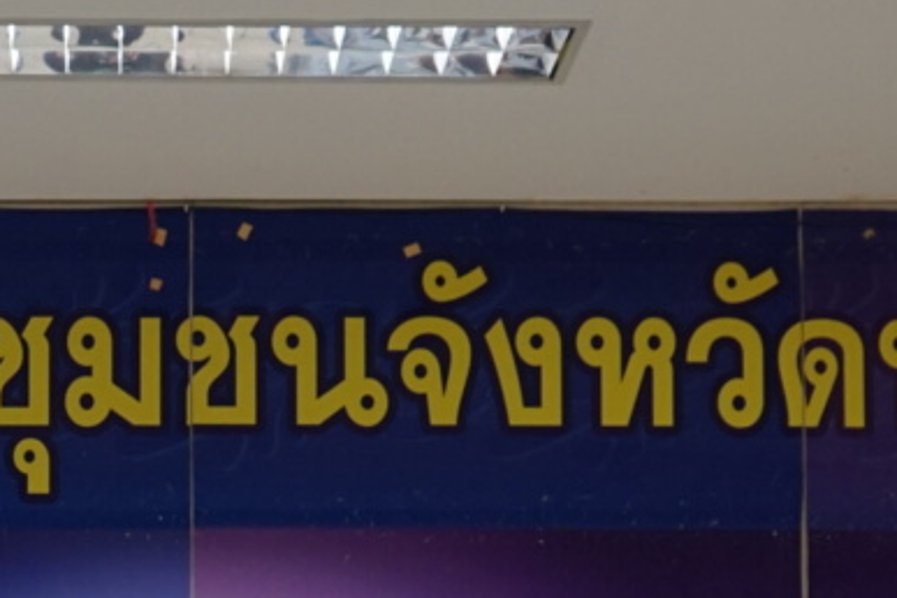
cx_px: 160
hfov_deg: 17.3
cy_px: 922
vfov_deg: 11.2
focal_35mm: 117
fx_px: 2915
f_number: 4
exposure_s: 1/160
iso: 1000
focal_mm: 28
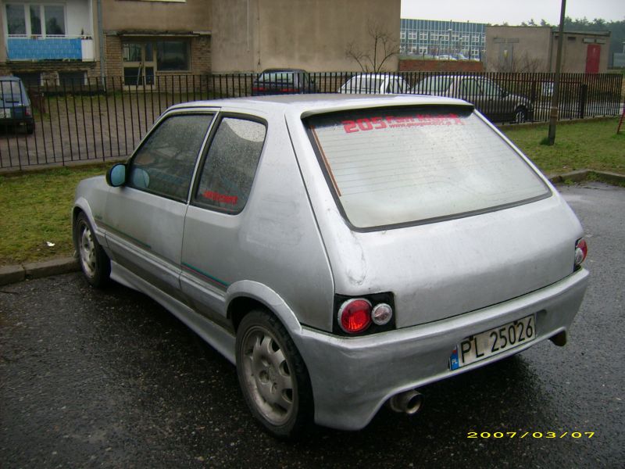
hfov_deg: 52.6
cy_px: 234
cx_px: 312
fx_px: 632
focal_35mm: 35
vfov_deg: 40.7
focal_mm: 5.95
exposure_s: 1/92
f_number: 2.8
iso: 50
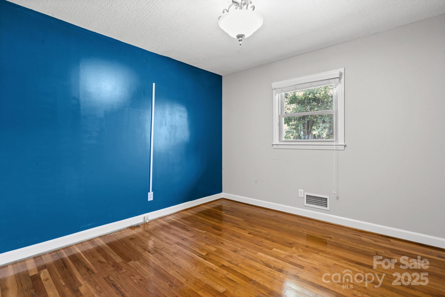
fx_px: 198
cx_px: 222
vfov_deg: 73.8
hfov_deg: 96.7
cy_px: 148
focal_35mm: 16
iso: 100
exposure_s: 1.6
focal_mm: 16
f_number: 11
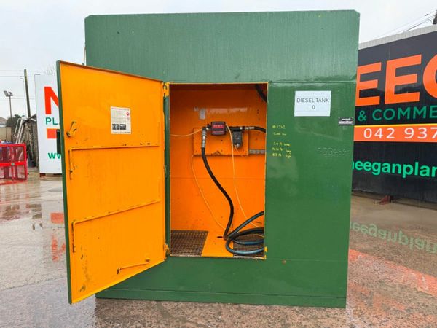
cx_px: 218
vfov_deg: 56.8
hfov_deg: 71.6
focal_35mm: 24
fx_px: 303
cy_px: 164
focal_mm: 6.76
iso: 160
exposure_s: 1/212
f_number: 1.78
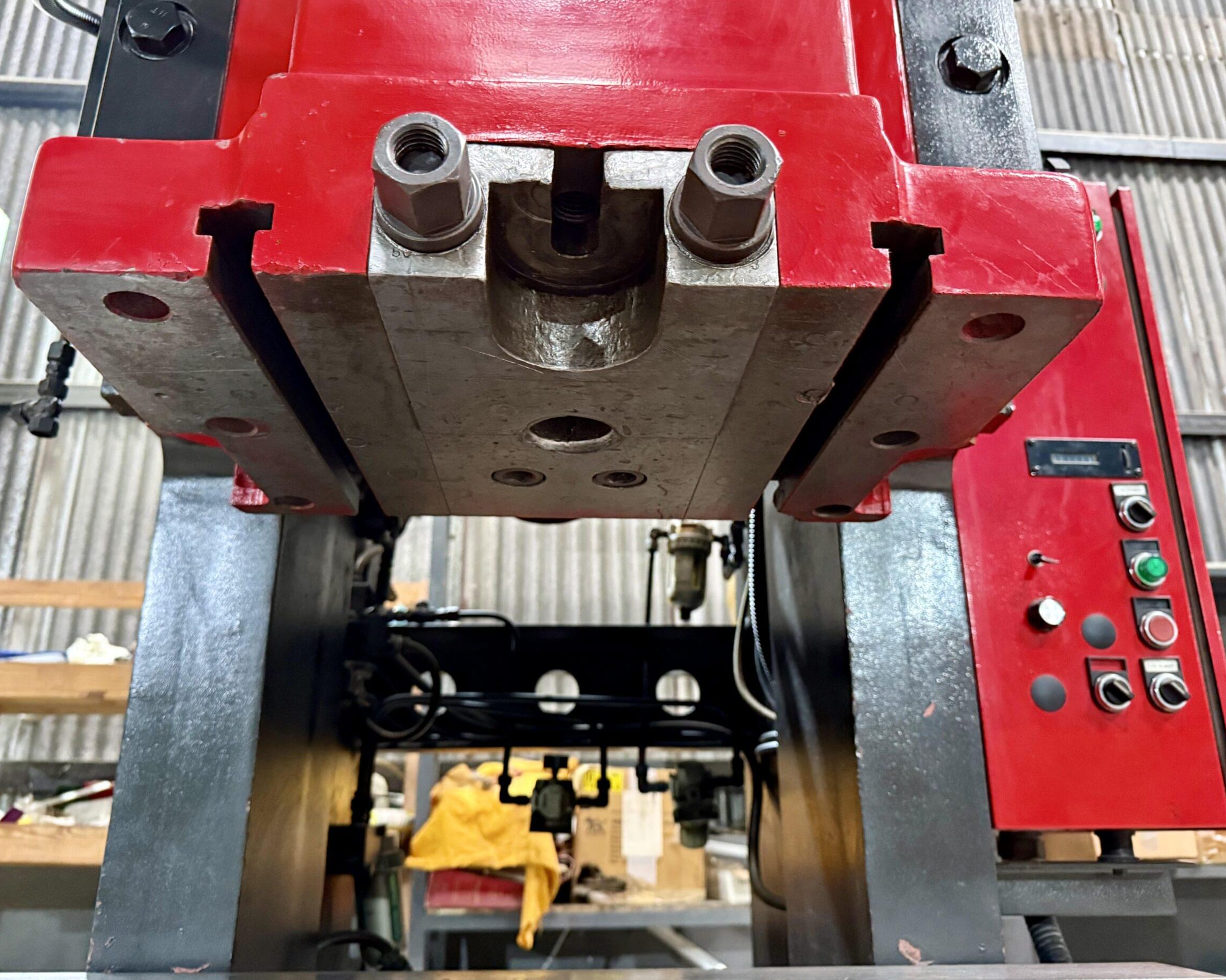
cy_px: 495
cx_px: 607
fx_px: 943
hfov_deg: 66.0
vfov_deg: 54.9
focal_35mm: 26
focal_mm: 6.76
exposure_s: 1/33
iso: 640
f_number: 1.78
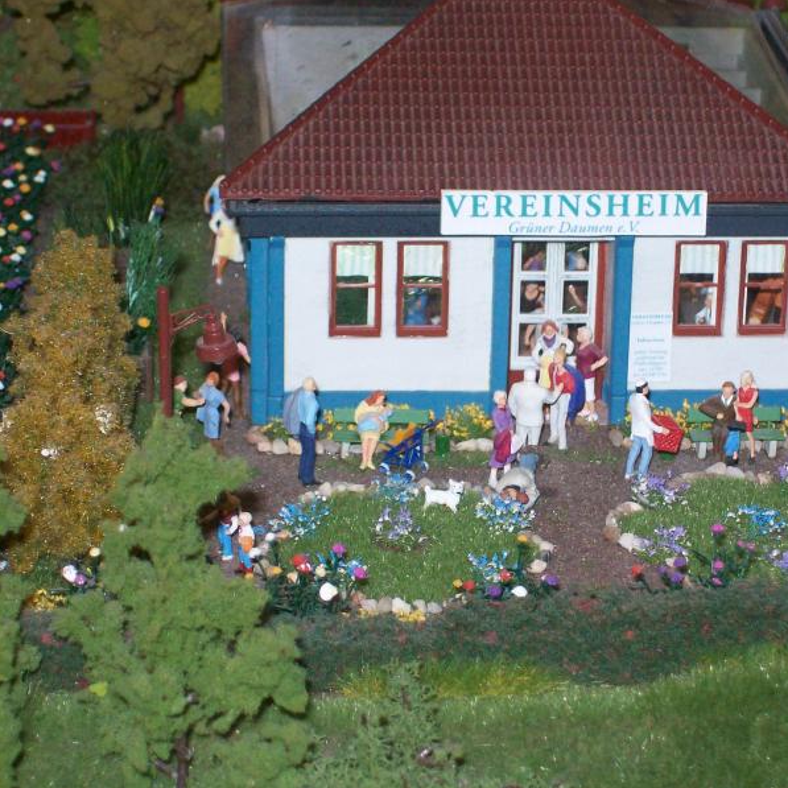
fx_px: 3297
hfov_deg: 13.6
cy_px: 393
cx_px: 527
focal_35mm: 128
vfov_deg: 13.6
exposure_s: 1/128
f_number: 4.8
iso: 200
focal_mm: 18
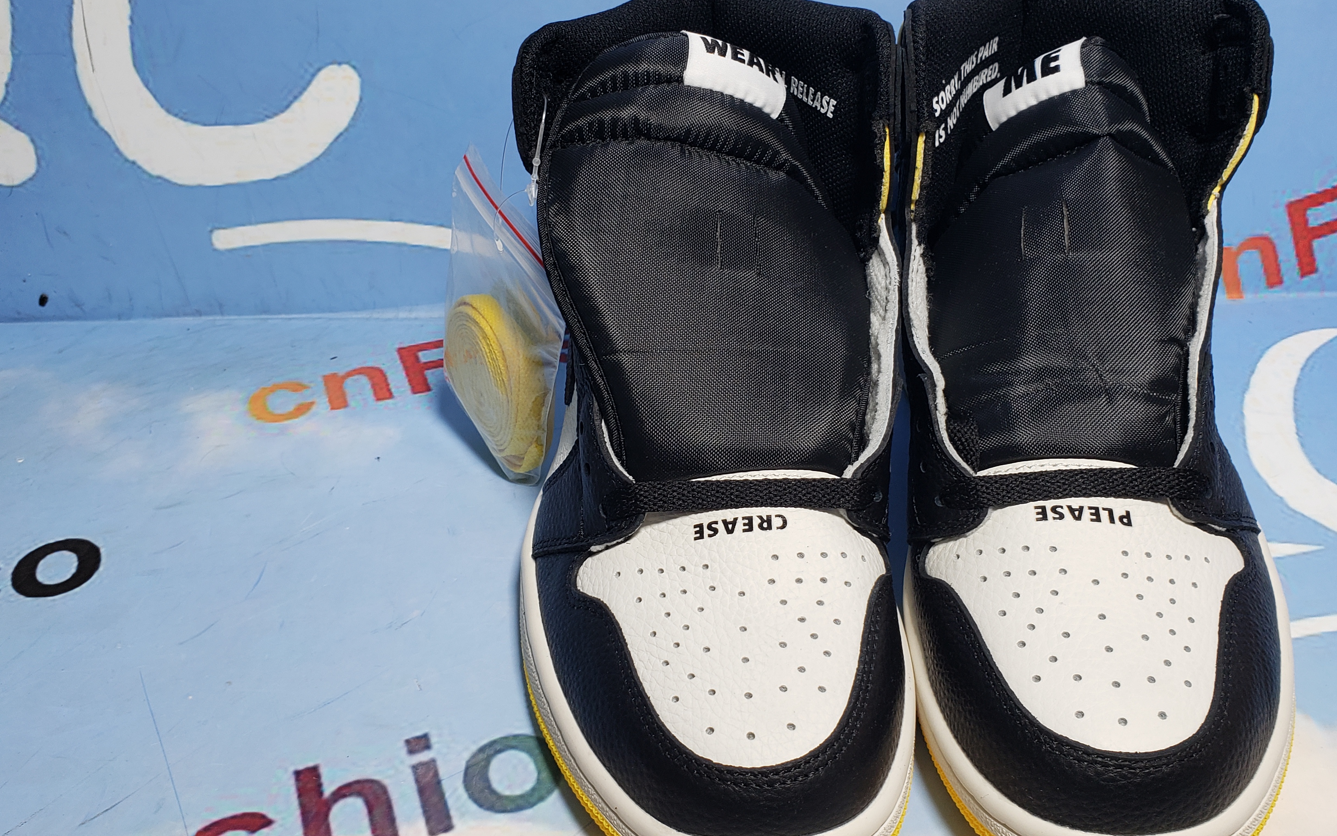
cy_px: 418
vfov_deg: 37.3
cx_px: 704
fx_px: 1239
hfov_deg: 56.7
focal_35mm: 34
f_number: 2.4
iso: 50
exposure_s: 1/159
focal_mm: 4.3
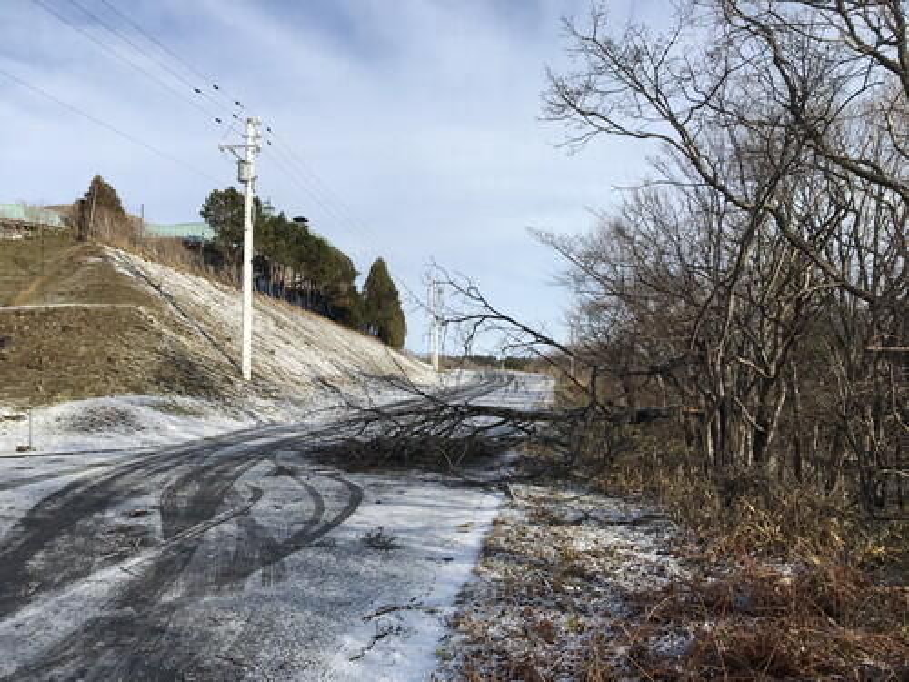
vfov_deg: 49.7
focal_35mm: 28
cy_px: 341
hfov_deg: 63.4
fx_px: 735
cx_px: 454
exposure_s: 1/2283
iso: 20
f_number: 1.8
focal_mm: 3.99
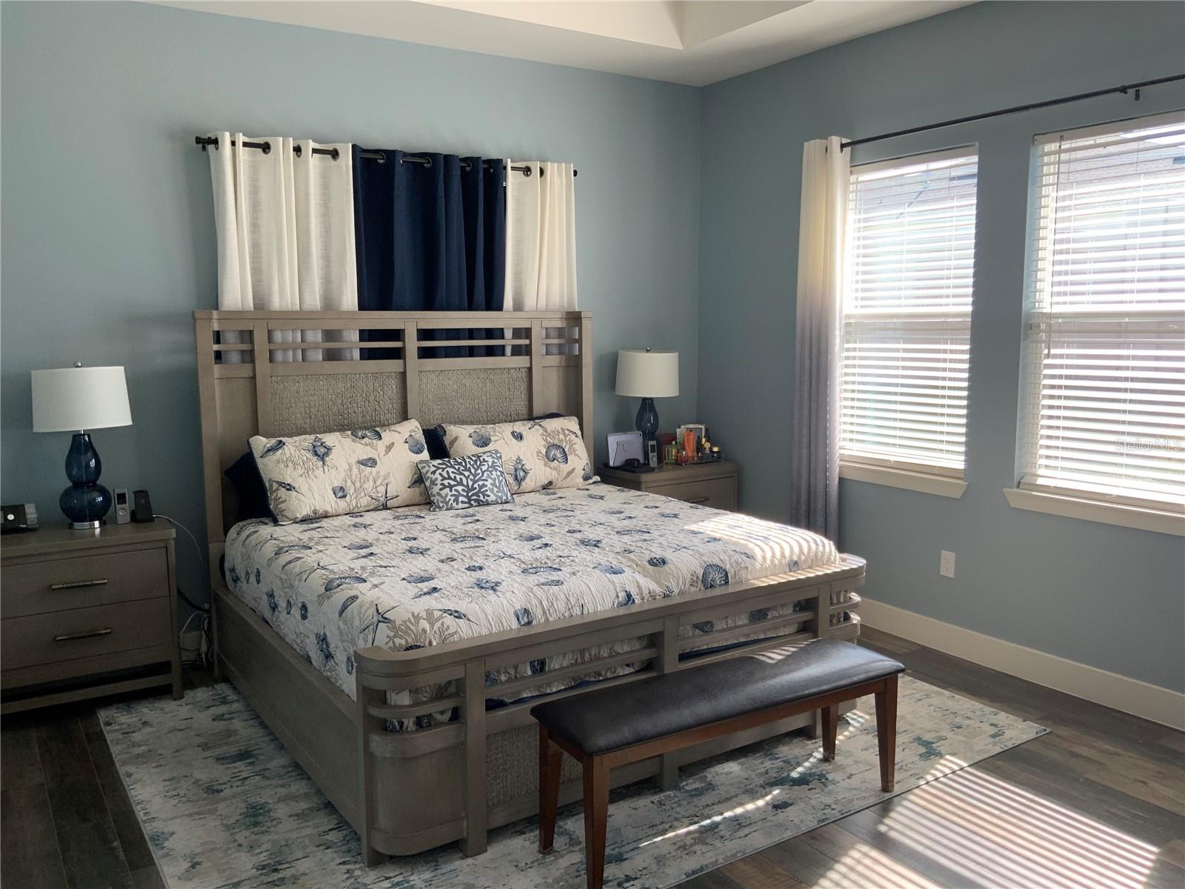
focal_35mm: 29
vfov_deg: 48.2
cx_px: 592
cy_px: 444
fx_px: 993
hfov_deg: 61.7
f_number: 1.8
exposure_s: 1/122
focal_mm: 3
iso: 40
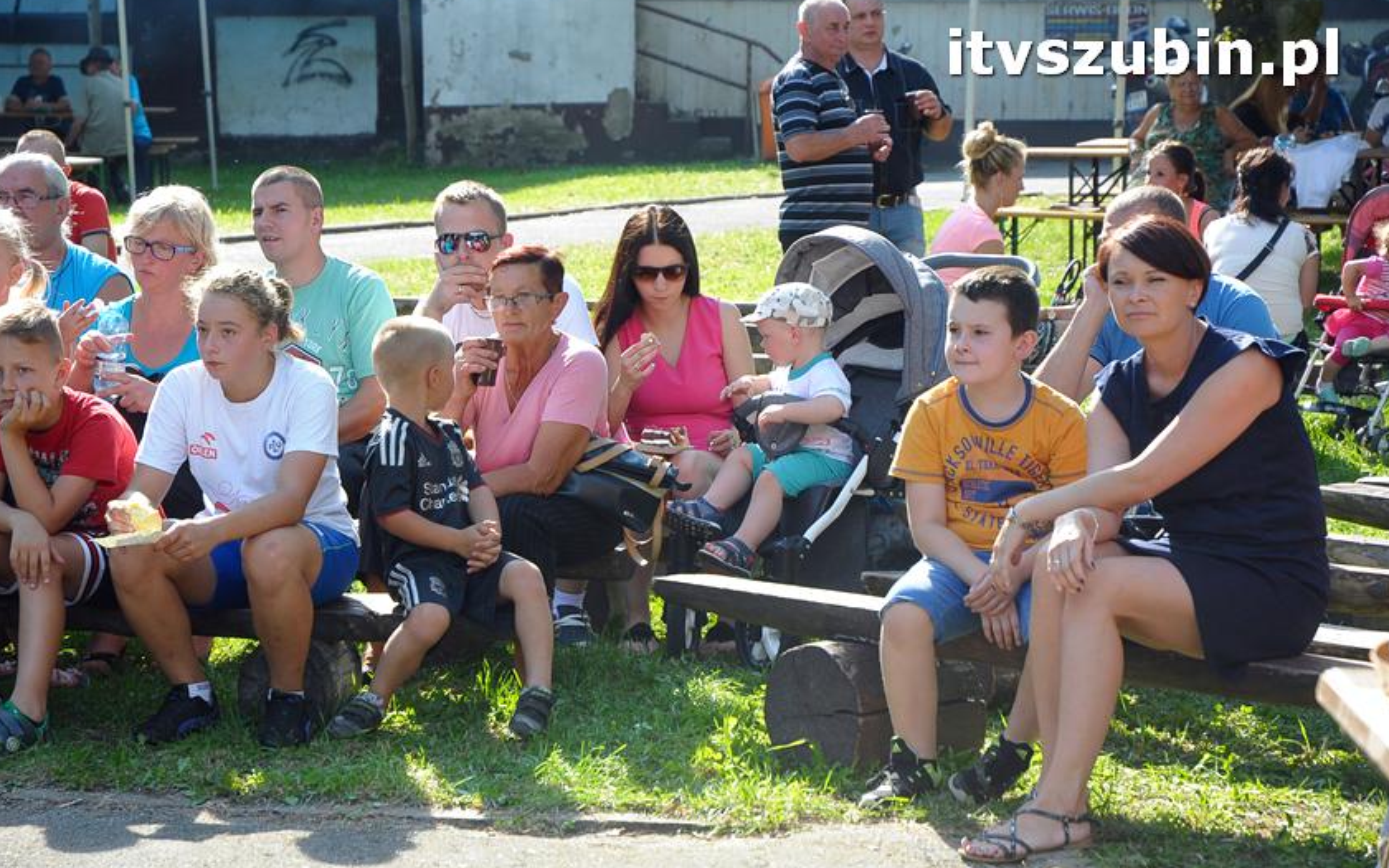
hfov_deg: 19.3
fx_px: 4089
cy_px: 441
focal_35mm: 108
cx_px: 695
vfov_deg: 12.1
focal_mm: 70
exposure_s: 1/500
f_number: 5.6
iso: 640
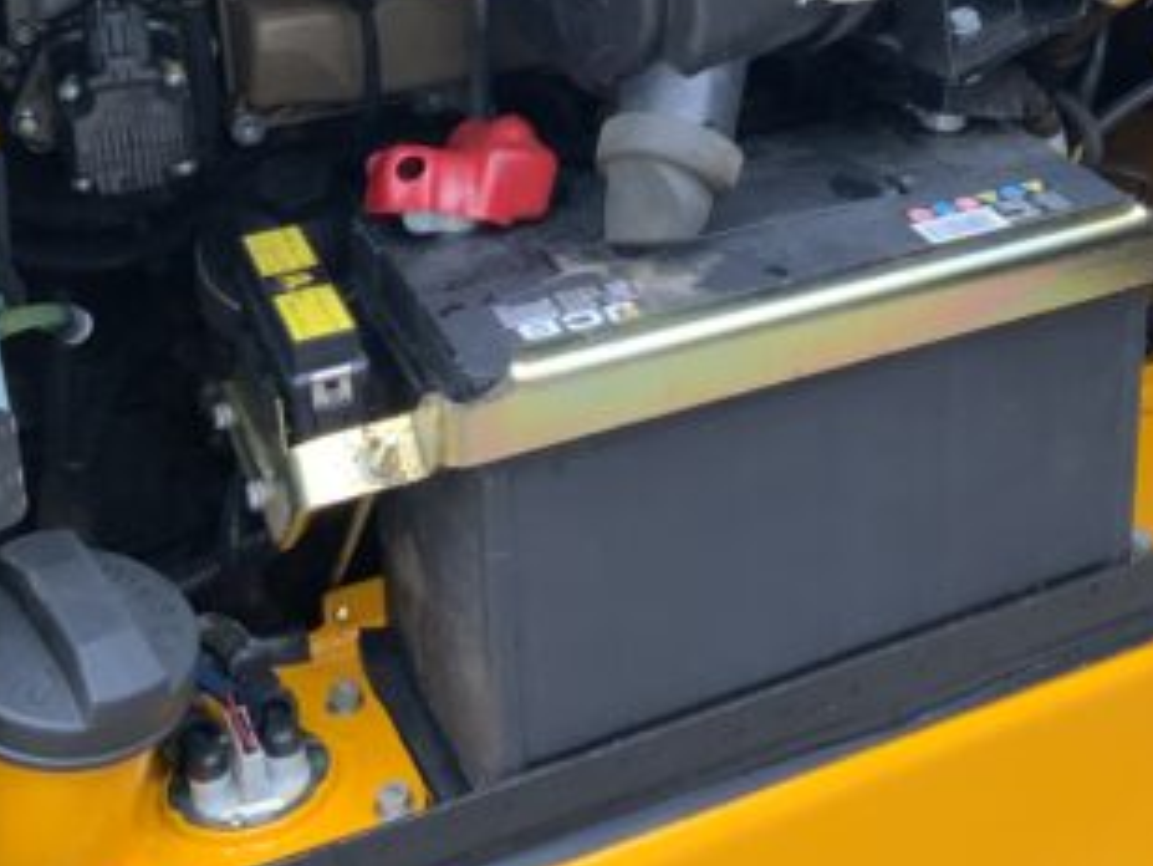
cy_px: 15
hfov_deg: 31.5
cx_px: 877
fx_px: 1999
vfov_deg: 23.5
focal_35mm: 60
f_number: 1.8
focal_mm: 3
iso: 160
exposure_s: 1/60
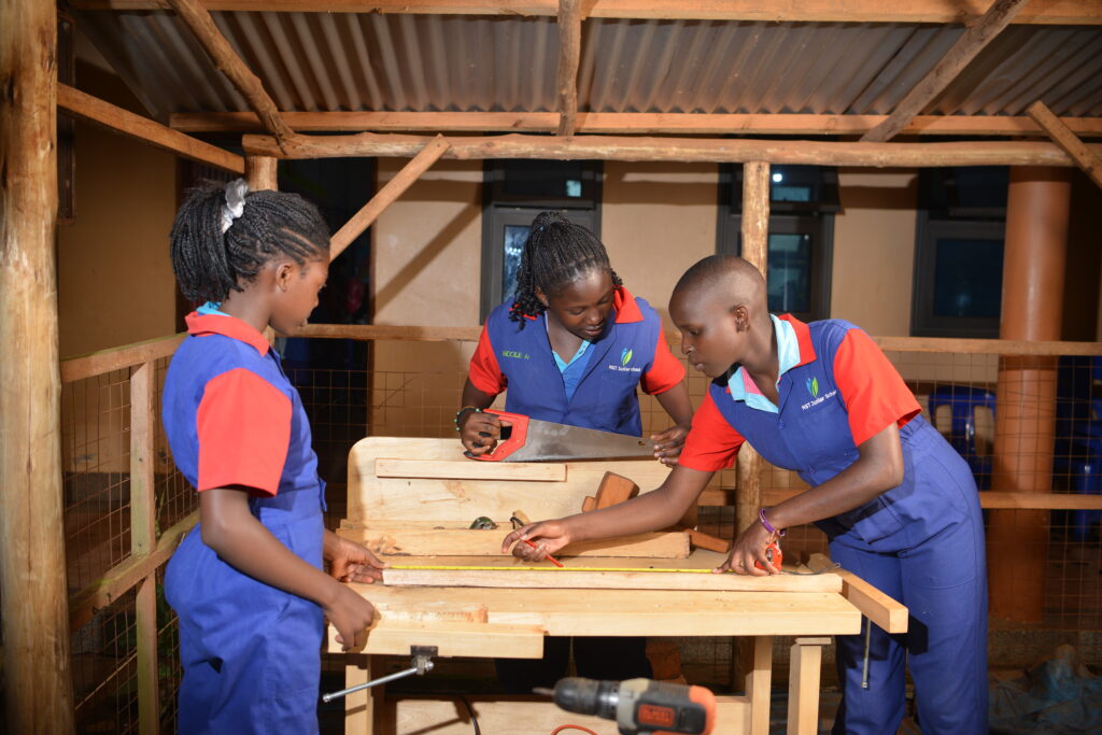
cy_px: 368
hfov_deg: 54.4
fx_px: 1071
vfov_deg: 37.9
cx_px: 551
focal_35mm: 35
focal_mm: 35
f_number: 3.2
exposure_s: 1/200
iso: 250
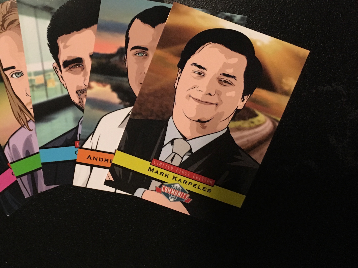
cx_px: 105
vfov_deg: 35.0
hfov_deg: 44.7
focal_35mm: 41
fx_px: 424
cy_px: 111
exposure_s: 1/15
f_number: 2.2
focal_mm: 4.15
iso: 200
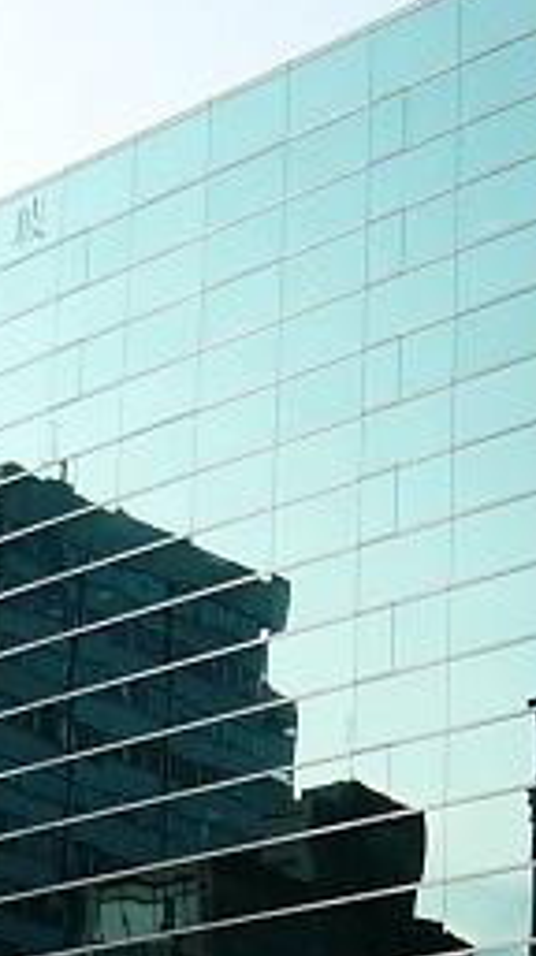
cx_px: 205
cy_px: 898
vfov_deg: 20.1
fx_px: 2636
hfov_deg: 11.6
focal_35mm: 104
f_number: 2.8
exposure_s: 1/500
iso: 50
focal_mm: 5.8
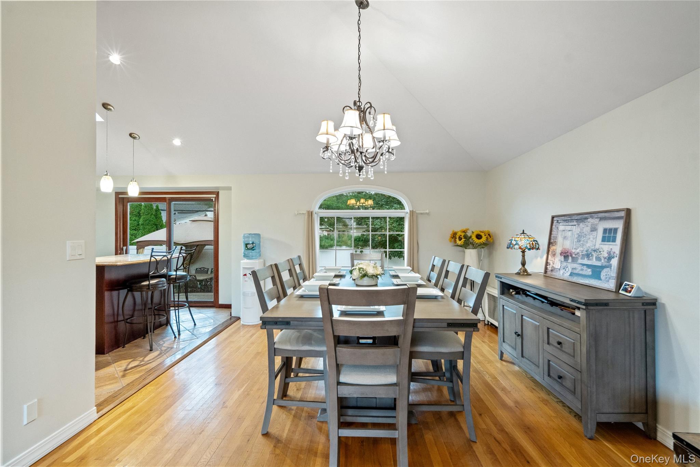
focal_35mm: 16
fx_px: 311
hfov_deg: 96.7
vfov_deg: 73.7
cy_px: 234
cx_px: 350
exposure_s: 1/10
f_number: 5.6
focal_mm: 16
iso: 2500
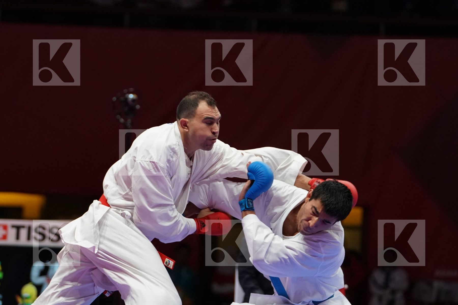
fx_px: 3333
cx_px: 229
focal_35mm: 262
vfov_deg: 5.2
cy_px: 152
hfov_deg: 7.9
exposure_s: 1/1000
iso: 3200
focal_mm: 175
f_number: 4
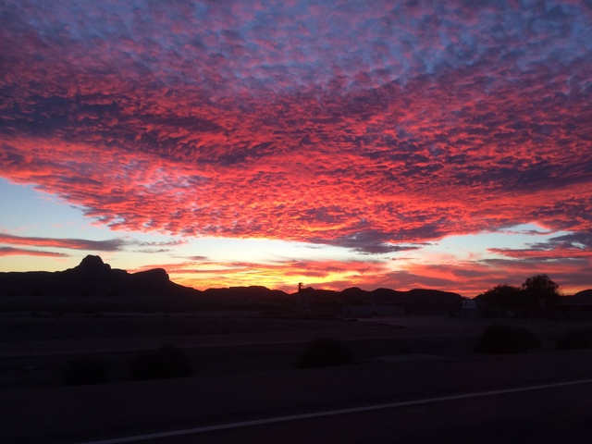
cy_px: 222
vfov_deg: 48.2
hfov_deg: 61.7
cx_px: 296
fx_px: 496
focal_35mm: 29
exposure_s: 1/40
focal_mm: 4.15
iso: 32
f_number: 2.2
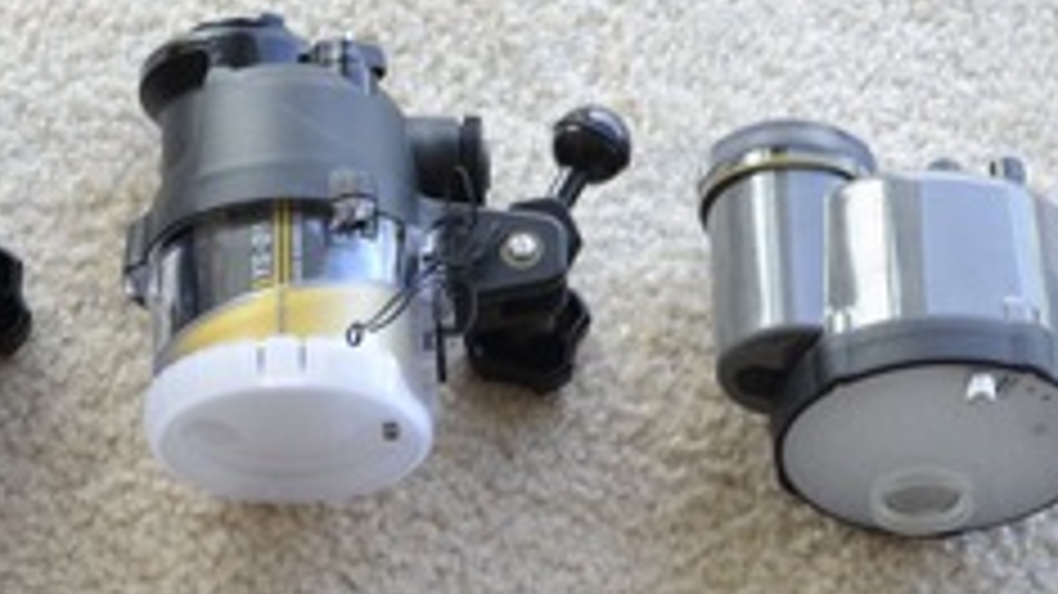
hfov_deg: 13.4
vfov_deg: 7.6
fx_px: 4487
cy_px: 189
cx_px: 464
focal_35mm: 160
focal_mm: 60
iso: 500
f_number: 8
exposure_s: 1/50
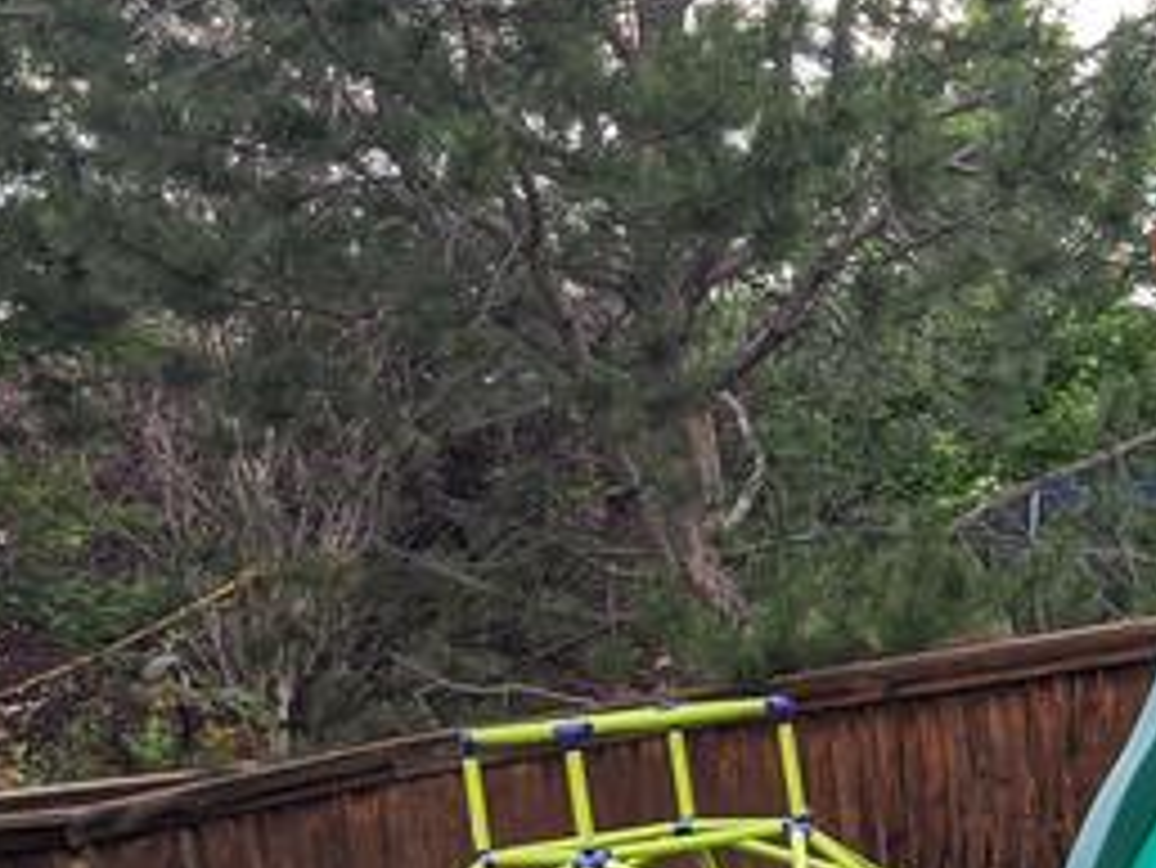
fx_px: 2806
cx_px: 1457
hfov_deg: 21.3
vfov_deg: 17.2
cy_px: 868
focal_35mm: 84
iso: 59
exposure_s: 1/479
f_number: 1.8
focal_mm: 4.44
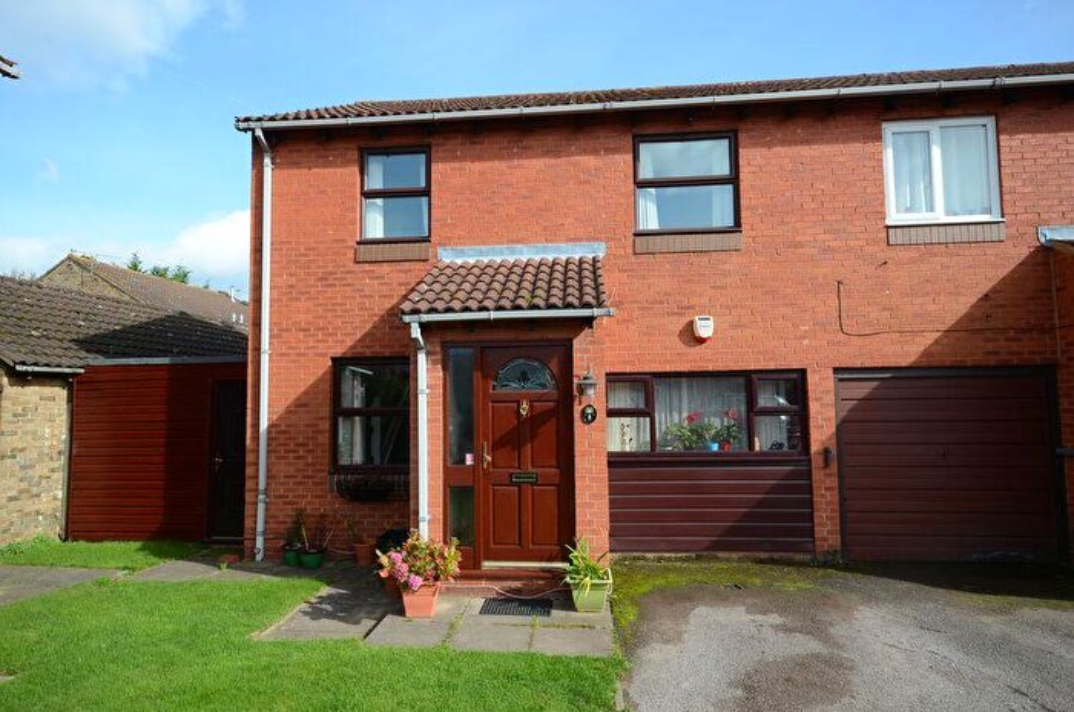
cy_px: 356
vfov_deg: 63.0
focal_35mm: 20
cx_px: 537
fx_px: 581
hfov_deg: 85.5
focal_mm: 13
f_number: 8
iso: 250
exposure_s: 1/250
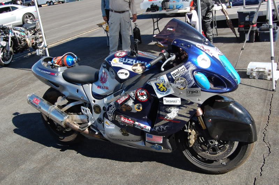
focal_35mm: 33
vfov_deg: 39.9
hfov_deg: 57.3
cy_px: 92
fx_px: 255
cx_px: 140
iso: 200
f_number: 8
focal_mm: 22
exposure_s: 1/250
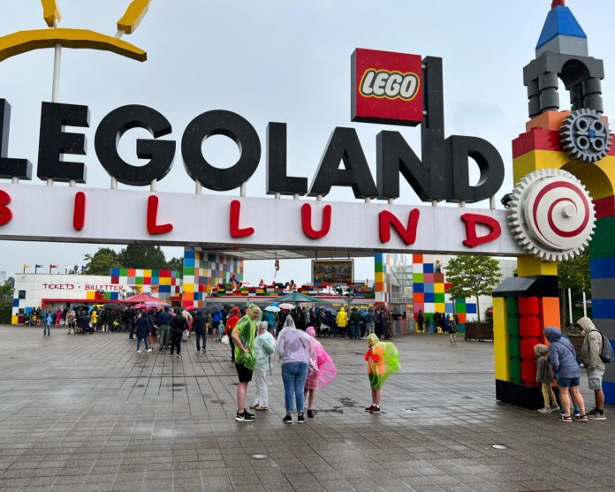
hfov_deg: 62.1
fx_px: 510
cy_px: 244
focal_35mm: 28
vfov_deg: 51.5
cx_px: 277
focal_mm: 5.7
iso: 50
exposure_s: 1/700
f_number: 1.5
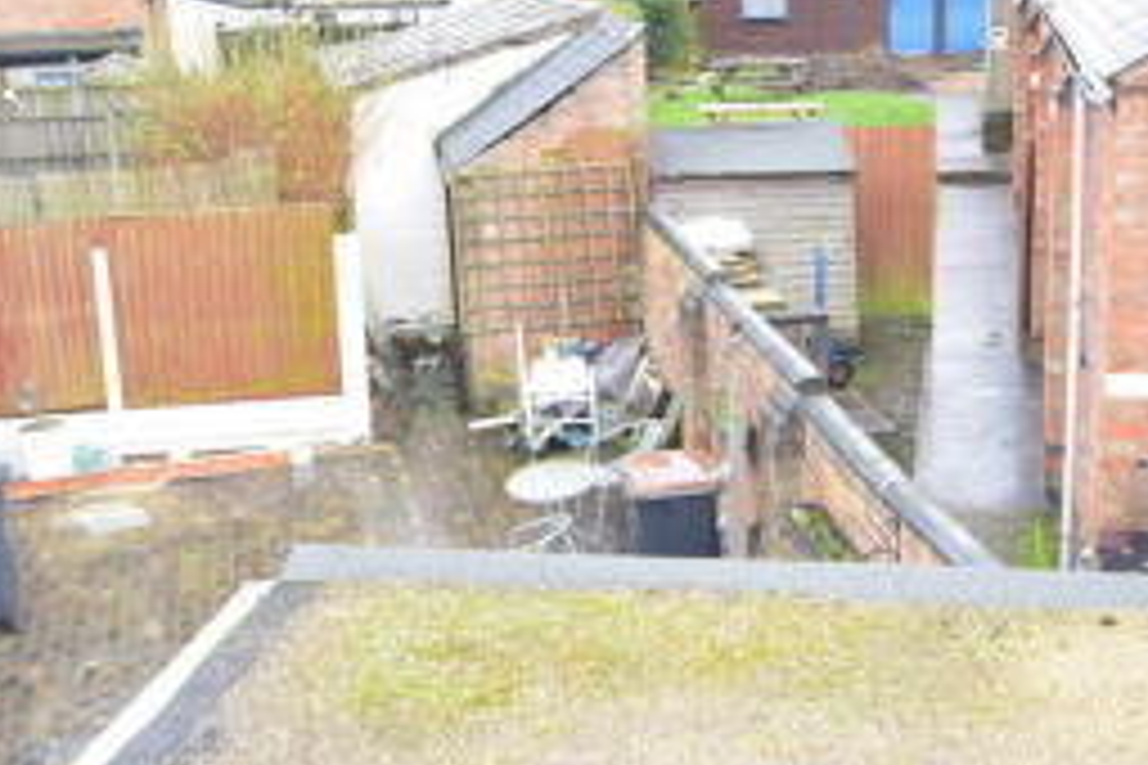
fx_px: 1786
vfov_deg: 24.2
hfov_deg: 35.6
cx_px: 531
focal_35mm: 56
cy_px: 403
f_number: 5
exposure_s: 1/60
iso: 400
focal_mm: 20
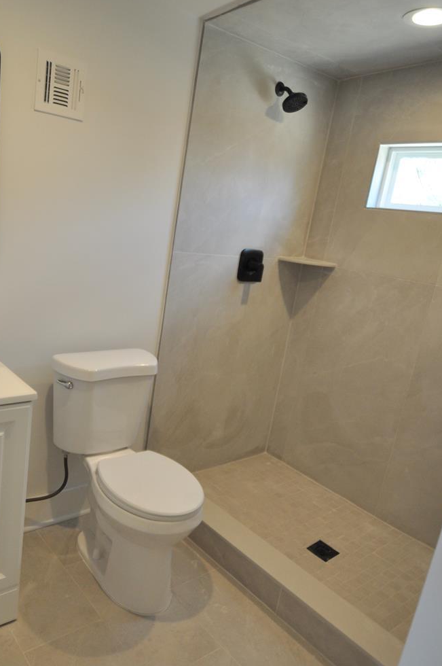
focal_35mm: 26
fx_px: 487
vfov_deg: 68.6
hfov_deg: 48.2
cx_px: 156
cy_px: 350
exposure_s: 1/90
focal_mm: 11.5
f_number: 4.8
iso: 400
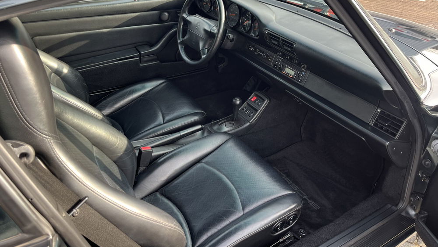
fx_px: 337
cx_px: 217
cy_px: 97
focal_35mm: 29
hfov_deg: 66.1
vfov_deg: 40.0
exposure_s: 1/165
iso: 40
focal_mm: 5.1
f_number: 1.6
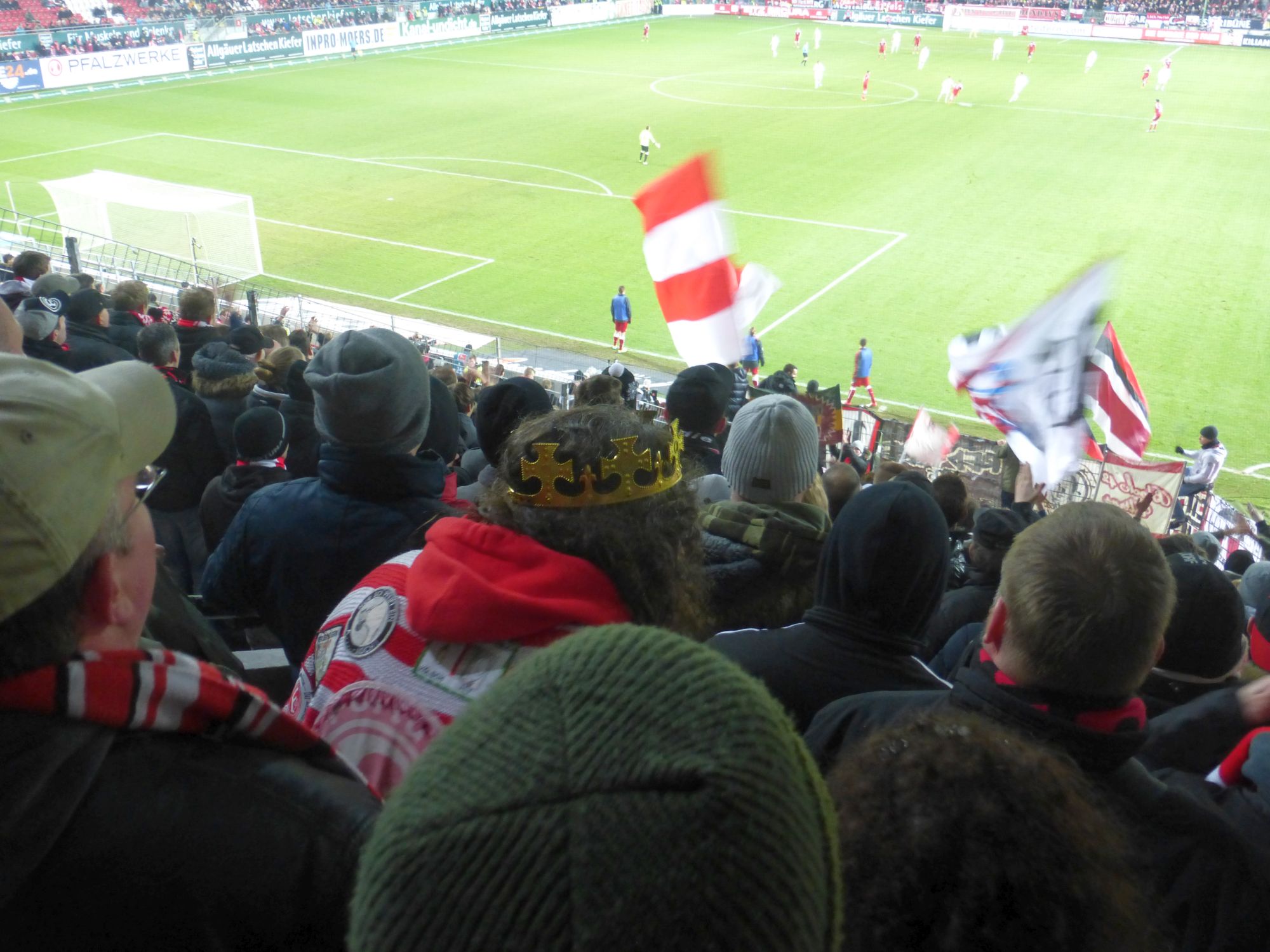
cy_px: 476
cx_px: 635
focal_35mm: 30
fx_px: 1101
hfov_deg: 60.0
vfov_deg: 46.8
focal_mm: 5.4
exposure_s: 1/15
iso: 400
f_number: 3.6
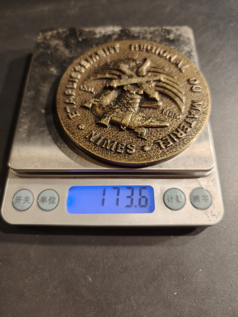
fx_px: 211
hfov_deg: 58.9
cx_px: 119
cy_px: 158
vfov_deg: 73.9
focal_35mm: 23
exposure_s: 1/200
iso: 200
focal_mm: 6.06
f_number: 1.6
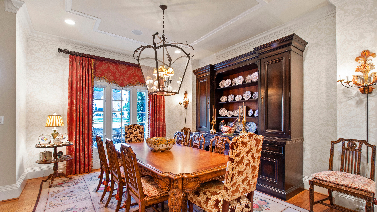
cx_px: 187
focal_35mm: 16
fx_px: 160
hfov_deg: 99.4
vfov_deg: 67.0
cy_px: 115
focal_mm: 10
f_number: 8
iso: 100
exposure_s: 2.5
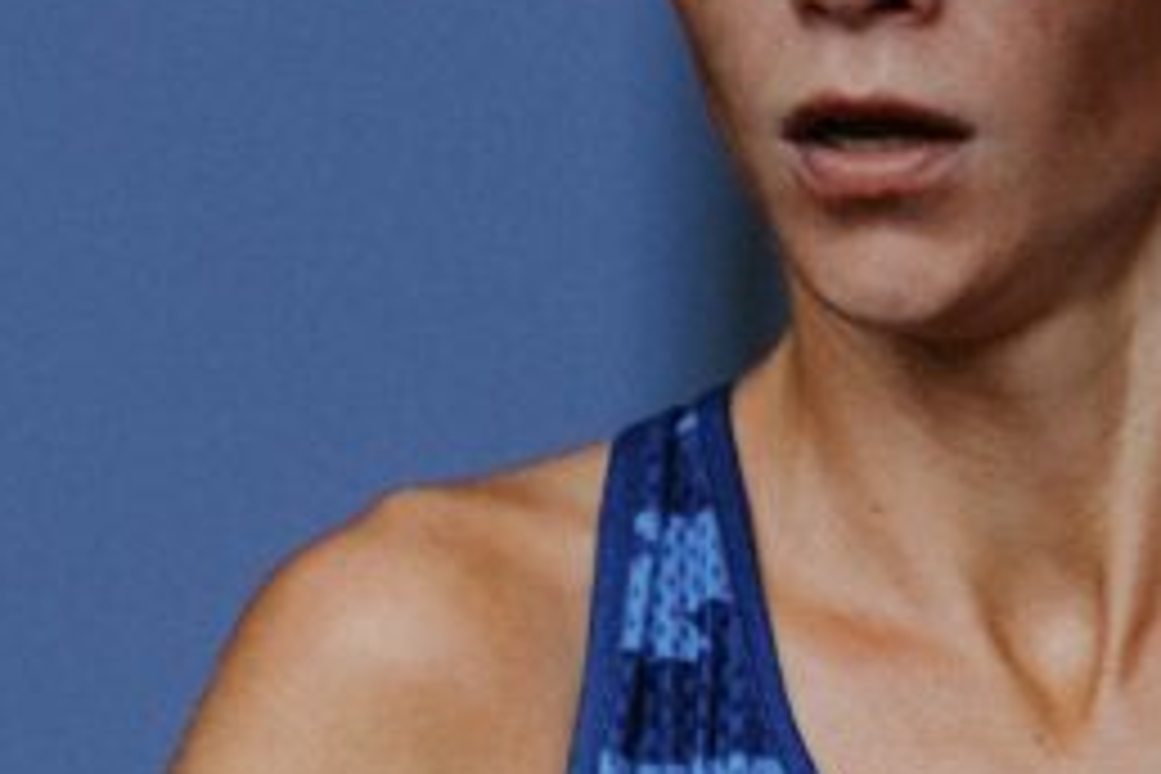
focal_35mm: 1192
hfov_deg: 1.7
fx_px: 38439
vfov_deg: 1.2
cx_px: 562
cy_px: 682
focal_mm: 300
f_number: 2.8
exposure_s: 1/2000
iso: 500
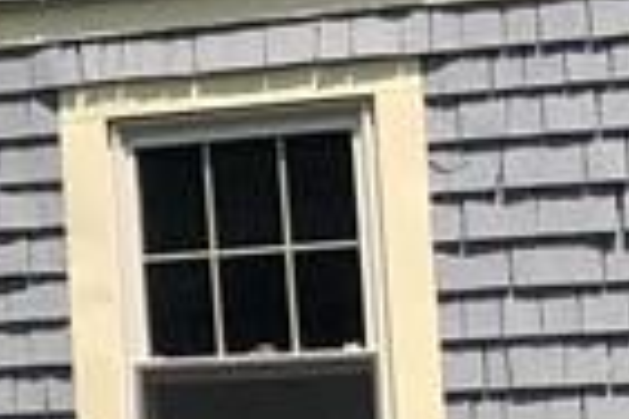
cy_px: 196
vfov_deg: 6.5
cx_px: -857
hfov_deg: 8.9
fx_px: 3686
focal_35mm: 211
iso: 20
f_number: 1.8
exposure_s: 1/1499
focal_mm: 3.99
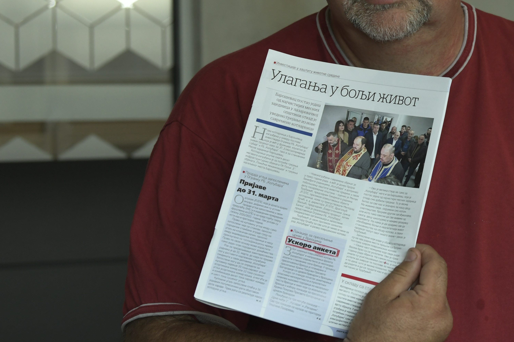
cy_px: 60
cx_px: 443
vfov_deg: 7.7
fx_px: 2541
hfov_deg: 11.5
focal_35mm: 178
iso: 1250
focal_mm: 86
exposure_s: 1/320
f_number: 5
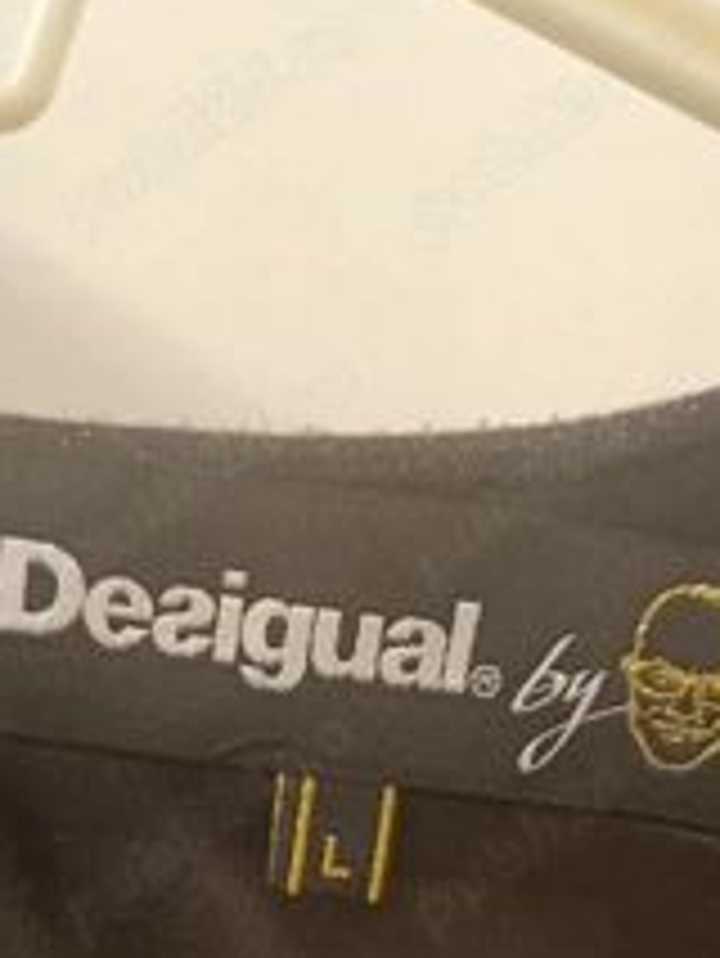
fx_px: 1247
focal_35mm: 45
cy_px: 877
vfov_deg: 38.9
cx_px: 297
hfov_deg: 32.1
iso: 1083
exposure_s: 1/25
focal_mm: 5.59
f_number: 1.88
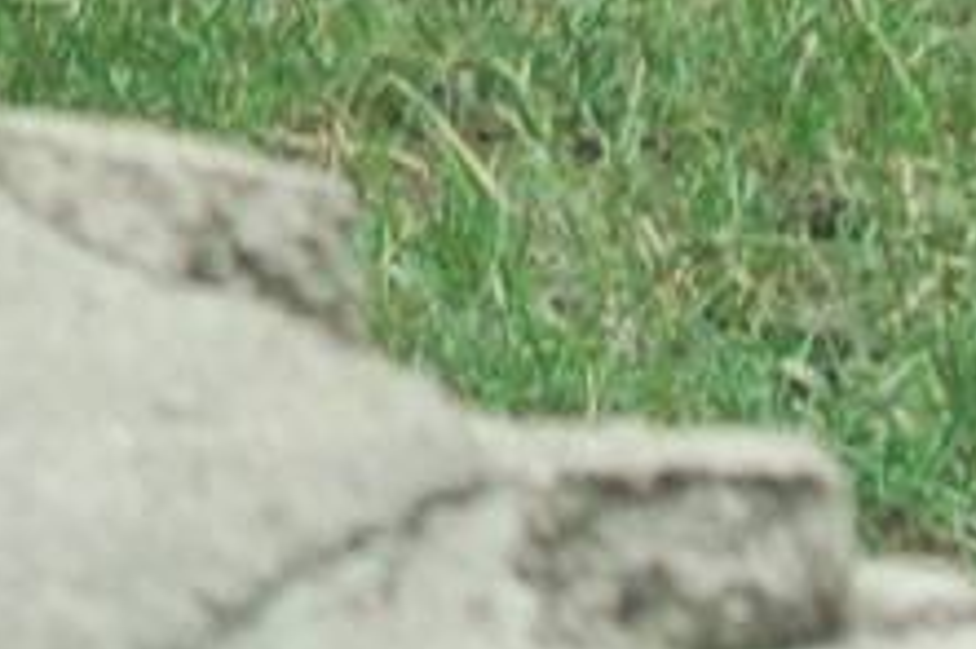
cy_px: -1483
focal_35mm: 1847
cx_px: -671
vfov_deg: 0.7
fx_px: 50035
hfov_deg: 1.1
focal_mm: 170
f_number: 8
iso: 360
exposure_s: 1/125
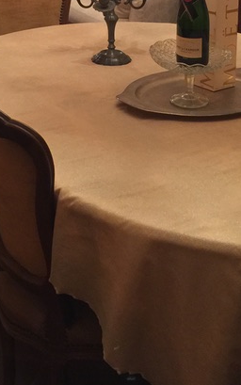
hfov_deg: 16.9
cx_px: 93
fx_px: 808
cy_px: -38
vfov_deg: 24.9
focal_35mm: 77
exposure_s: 1/10
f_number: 2.2
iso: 100
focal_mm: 4.15
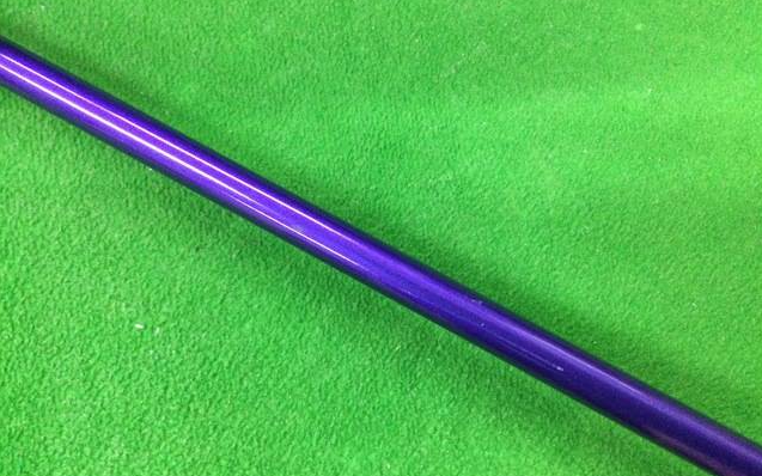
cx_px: 382
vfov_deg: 38.3
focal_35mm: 33
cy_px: 245
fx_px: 685
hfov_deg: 58.1
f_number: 2.4
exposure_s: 1/30
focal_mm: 3.3
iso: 200
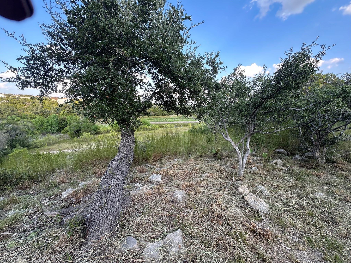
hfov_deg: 102.1
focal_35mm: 14
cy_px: 132
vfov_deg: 85.7
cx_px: 176
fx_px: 142
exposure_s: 1/164
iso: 40
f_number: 2.2
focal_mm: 2.22
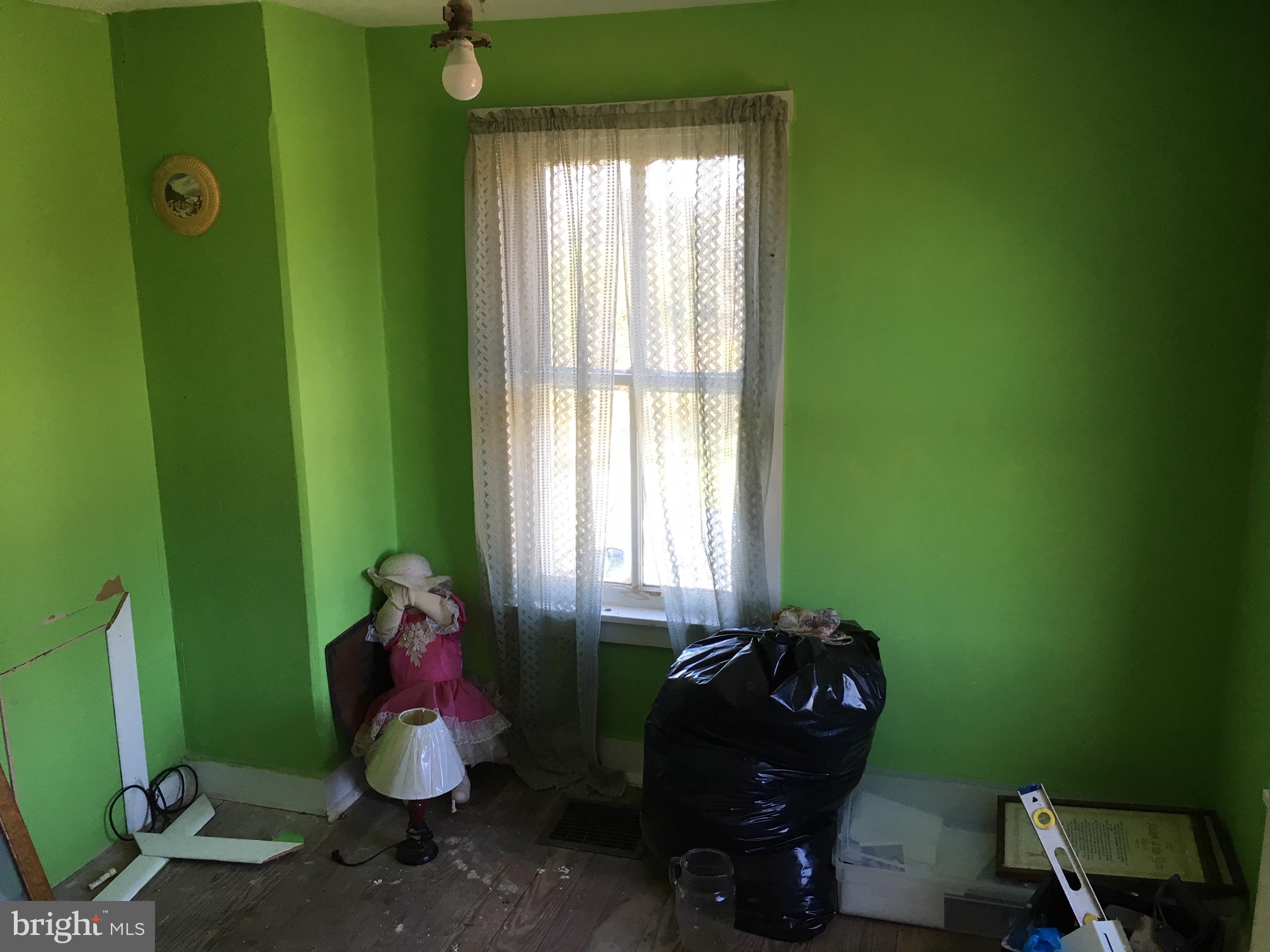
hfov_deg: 61.7
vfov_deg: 48.2
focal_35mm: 29
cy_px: 476
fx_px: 1064
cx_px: 635
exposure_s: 1/30
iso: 25
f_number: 2.2
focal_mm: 4.15
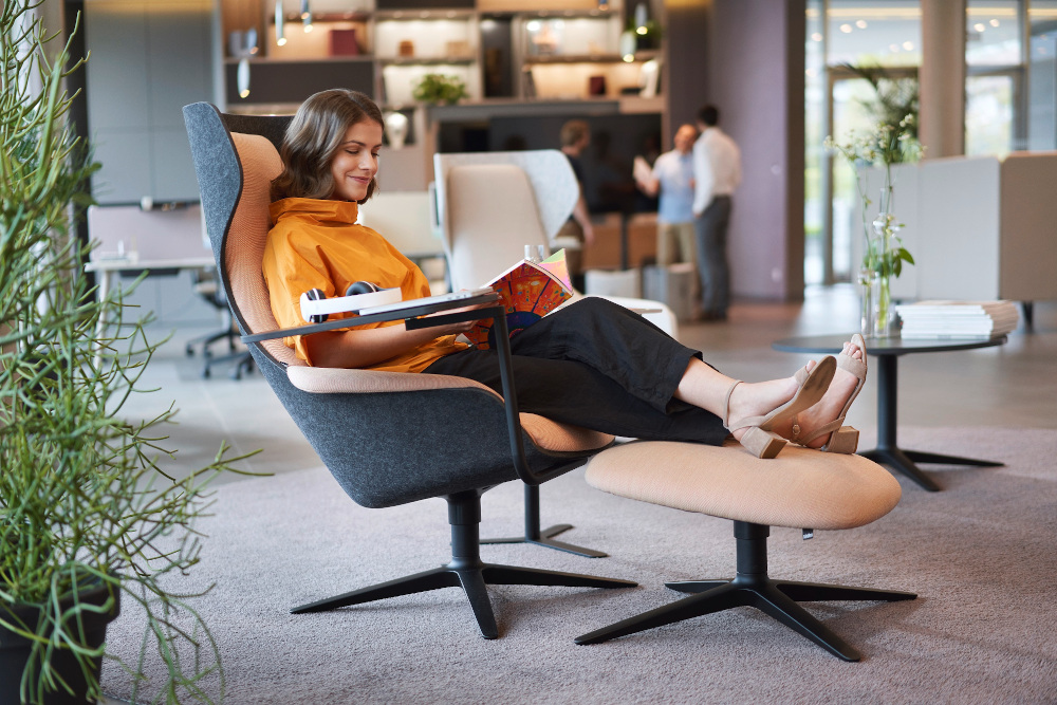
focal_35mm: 55
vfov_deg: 24.6
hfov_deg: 36.2
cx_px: 528
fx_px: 1615
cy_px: 352
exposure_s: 1/90
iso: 320
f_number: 2
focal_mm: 55
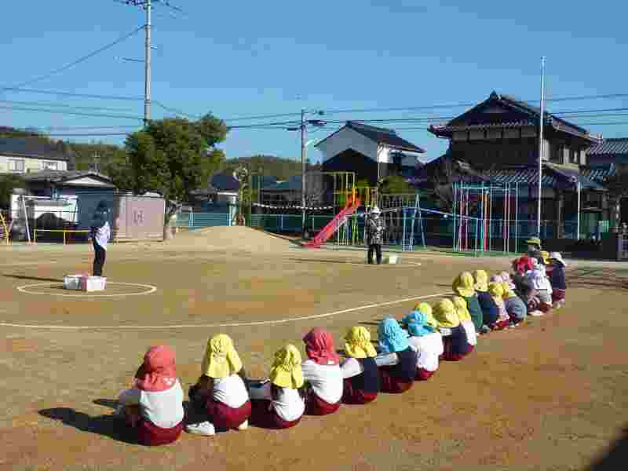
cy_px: 236
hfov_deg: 46.8
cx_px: 314
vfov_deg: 36.0
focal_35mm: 40
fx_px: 726
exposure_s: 1/800
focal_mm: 4.4
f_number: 4
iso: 80
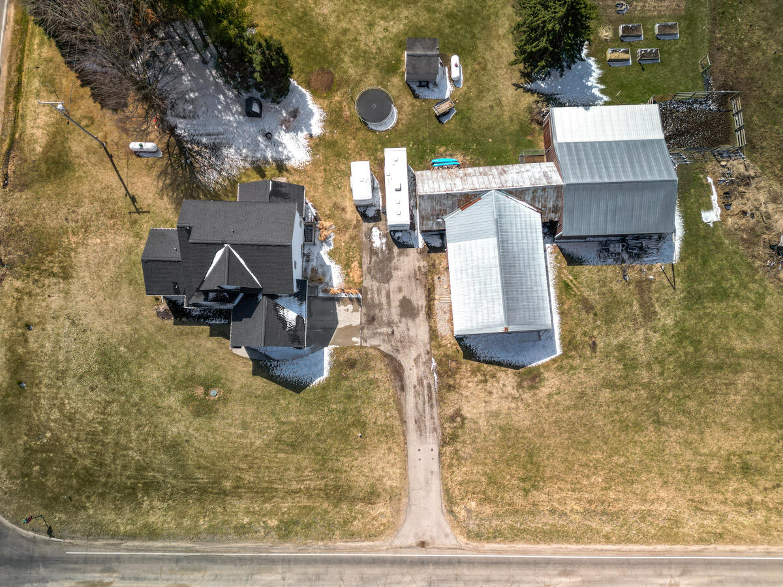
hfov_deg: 71.6
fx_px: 543
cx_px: 392
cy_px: 294
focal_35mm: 24
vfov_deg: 56.8
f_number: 1.7
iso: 100
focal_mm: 6.72
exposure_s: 1/40
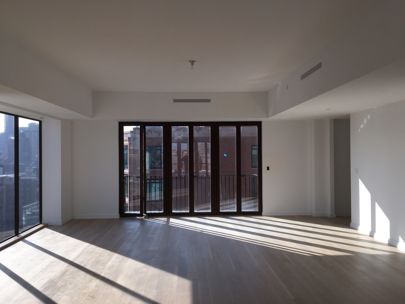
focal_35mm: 29
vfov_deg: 48.2
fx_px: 339
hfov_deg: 61.7
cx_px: 202
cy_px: 152
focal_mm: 4.15
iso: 25
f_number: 2.2
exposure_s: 1/845
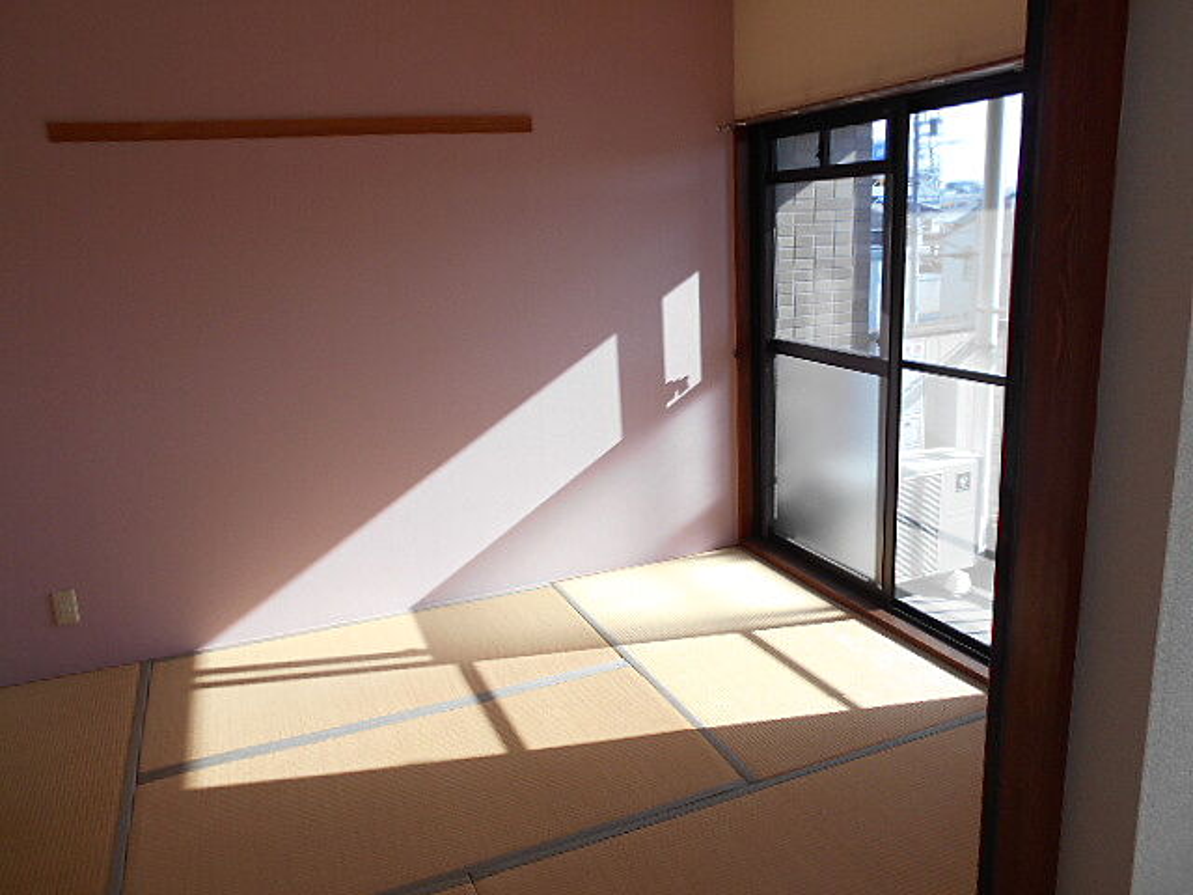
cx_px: 596
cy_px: 448
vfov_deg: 53.1
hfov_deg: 67.3
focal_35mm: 26
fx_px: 896
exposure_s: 1/320
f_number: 3.2
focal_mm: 4.6
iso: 80
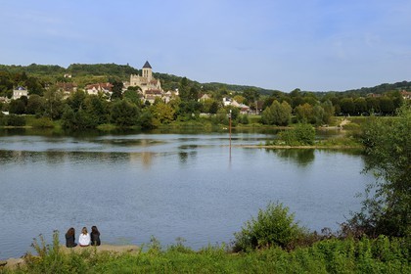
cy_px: 137
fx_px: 479
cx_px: 206
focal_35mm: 42
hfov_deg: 46.4
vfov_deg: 31.9
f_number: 10
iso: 200
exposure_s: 1/250
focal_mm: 42
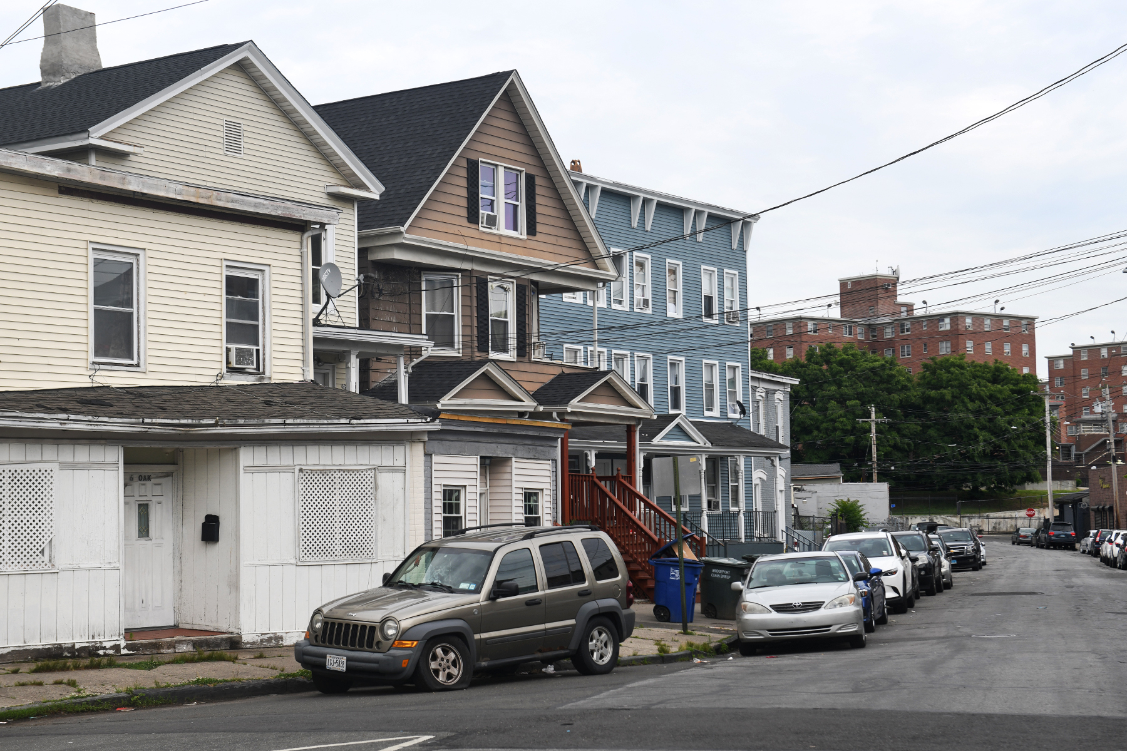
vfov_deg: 23.4
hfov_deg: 34.5
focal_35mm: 58
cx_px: 564
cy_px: 376
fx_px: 1816
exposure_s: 1/500
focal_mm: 58
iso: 200
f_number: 8
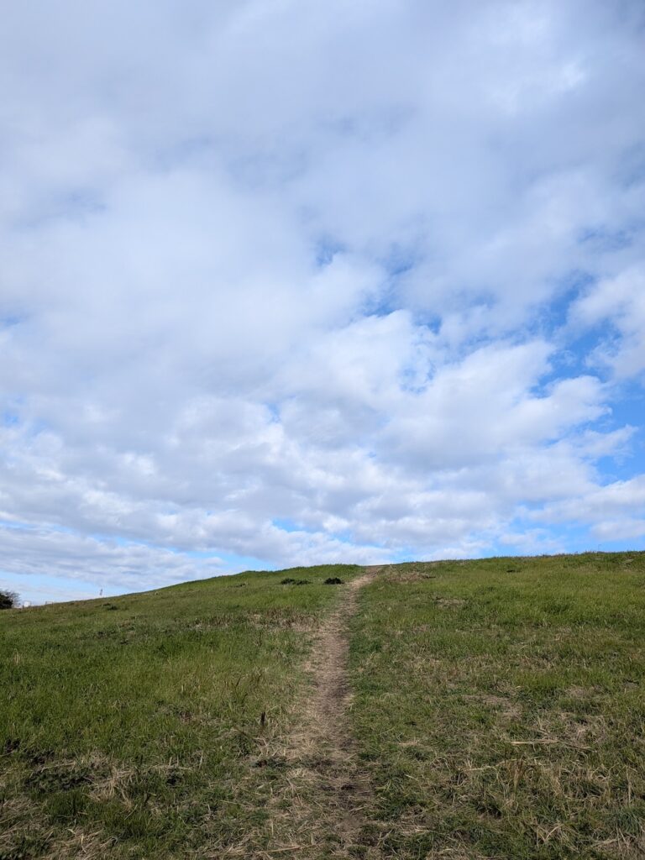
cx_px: 322
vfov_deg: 71.6
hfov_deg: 56.8
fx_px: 596
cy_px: 430
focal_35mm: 24
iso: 45
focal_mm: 4.53
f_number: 1.7
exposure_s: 1/2037
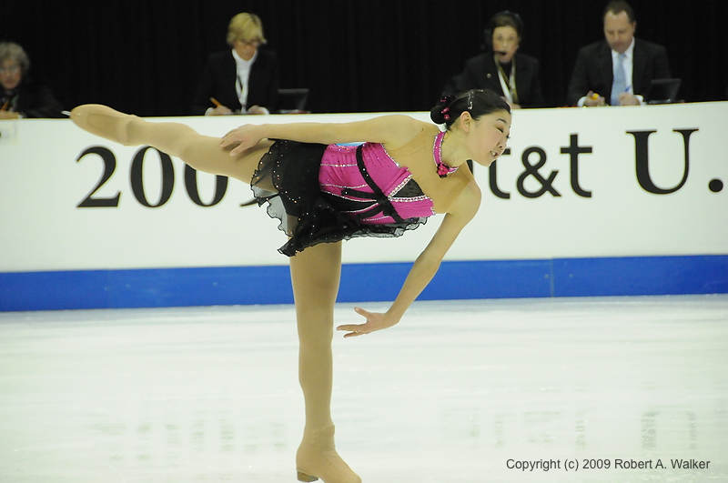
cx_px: 364
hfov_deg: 9.2
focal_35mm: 225
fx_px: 4544
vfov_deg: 6.1
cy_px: 242
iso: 3200
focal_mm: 150
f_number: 5.6
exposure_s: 1/640
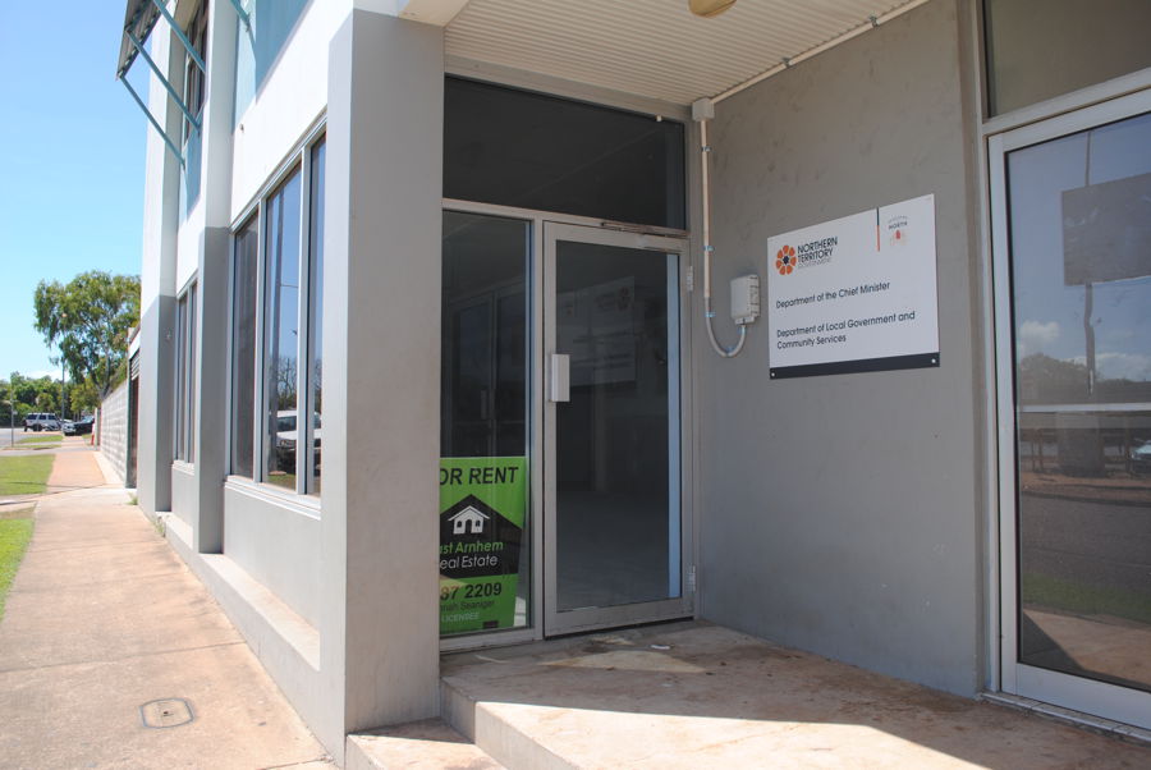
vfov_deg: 48.0
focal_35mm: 27
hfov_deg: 67.3
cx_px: 576
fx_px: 864
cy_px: 385
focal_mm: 18
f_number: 7.1
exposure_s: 1/200
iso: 100
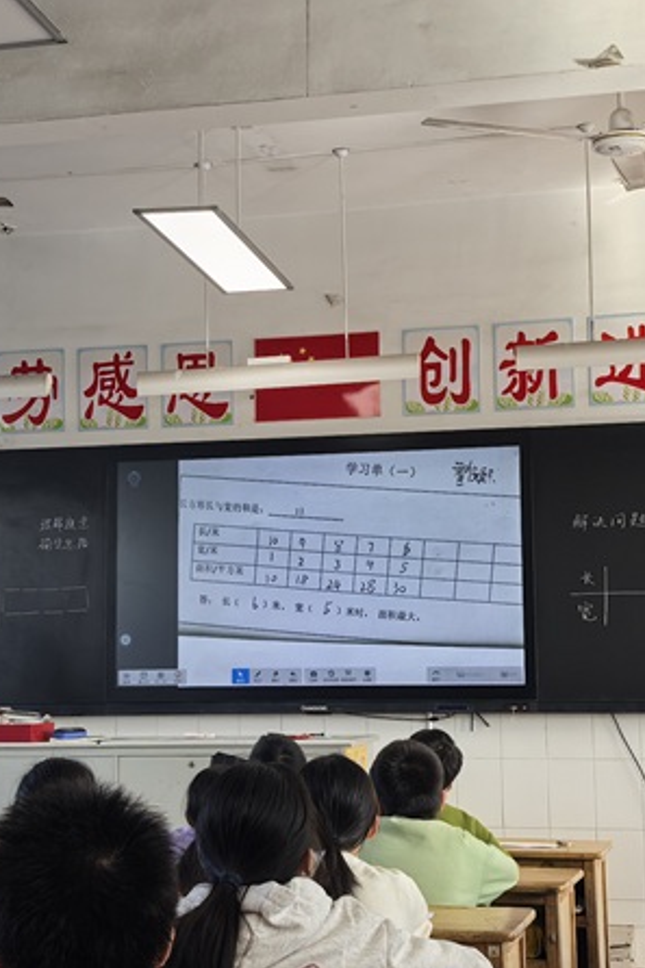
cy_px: 486
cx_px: 271
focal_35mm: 63
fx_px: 1694
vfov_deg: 31.9
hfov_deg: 21.5
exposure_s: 1/100
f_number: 4
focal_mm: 6.98
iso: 160
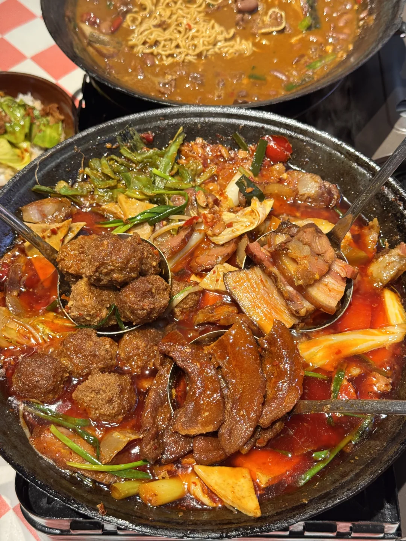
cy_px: 270
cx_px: 203
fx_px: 751
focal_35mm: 48
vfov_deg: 39.7
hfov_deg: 30.3
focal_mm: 6.76
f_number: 1.78
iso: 125
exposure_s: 1/50
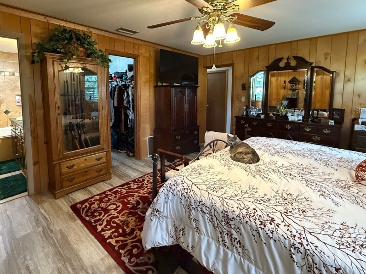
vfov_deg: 70.9
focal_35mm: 18
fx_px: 190
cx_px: 161
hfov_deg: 87.4
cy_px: 110
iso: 1000
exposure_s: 1/60
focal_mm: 2.22
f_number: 2.2
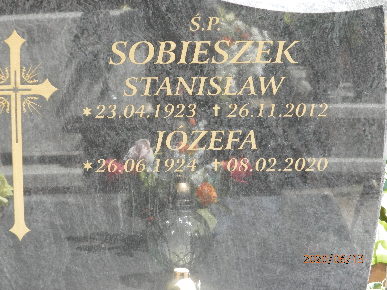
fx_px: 1476
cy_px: 145
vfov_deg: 11.2
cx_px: 194
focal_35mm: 132
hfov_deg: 14.9
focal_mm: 23.6
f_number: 4.7
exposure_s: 1/80
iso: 200
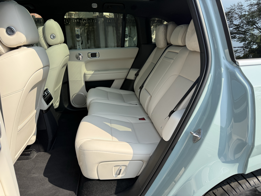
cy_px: 98
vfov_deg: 56.8
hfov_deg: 71.6
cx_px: 130
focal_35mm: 24
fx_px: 181
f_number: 1.78
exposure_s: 1/1901
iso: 100
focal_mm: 6.76
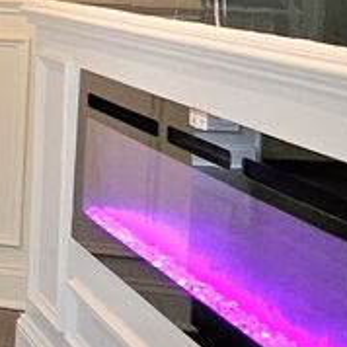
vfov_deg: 18.1
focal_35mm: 93
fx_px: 1055
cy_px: -14
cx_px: -735
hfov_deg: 10.9
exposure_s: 1/60.2
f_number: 2.2
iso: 160
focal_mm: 1.74
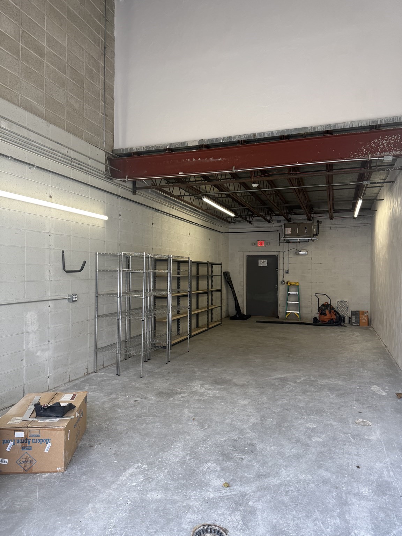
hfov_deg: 56.8
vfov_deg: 71.6
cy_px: 268
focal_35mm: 24
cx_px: 201
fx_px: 372
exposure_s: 1/240
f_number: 1.78
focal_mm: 6.76
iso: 125
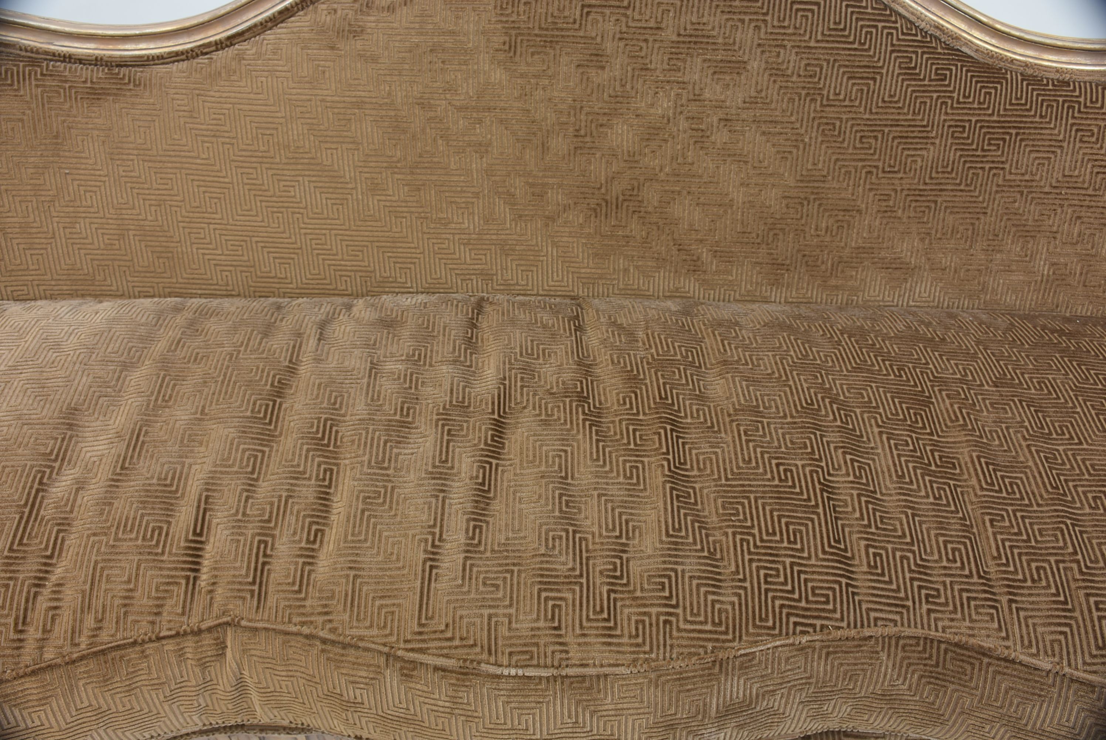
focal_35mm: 33
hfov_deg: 57.2
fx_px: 1015
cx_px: 553
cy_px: 370
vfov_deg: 40.0
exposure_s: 1/125
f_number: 7.1
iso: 200
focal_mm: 22
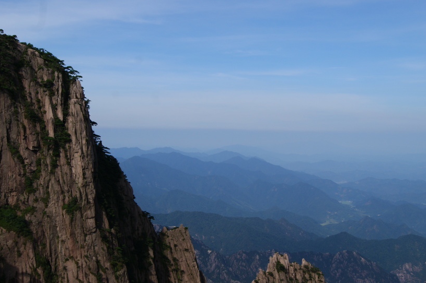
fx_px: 579
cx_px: 225
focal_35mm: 49
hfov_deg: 40.4
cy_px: 154
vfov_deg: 27.5
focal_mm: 26
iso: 100
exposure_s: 1/250
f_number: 10
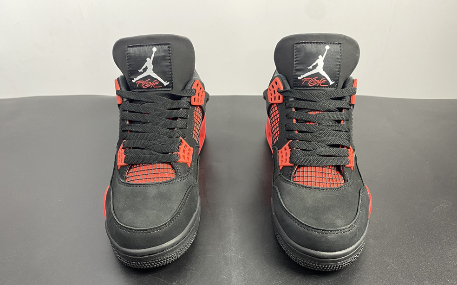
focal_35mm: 28
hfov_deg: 66.5
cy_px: 170
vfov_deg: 44.3
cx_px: 228
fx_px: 349
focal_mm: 4.25
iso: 320
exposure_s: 1/50
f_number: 1.8
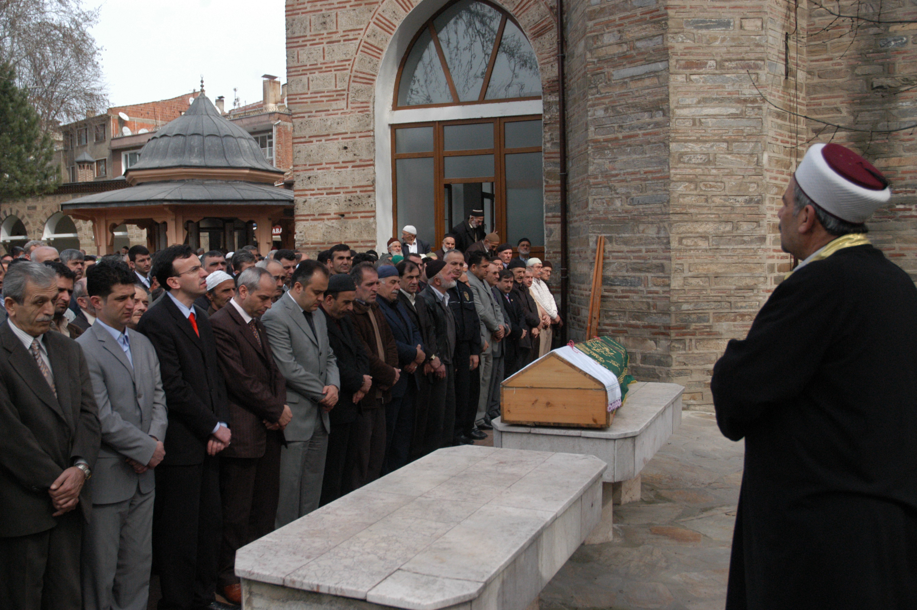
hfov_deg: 57.3
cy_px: 305
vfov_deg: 39.9
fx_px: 840
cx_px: 458
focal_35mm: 33
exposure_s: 1/3000
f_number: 4.5
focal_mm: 22
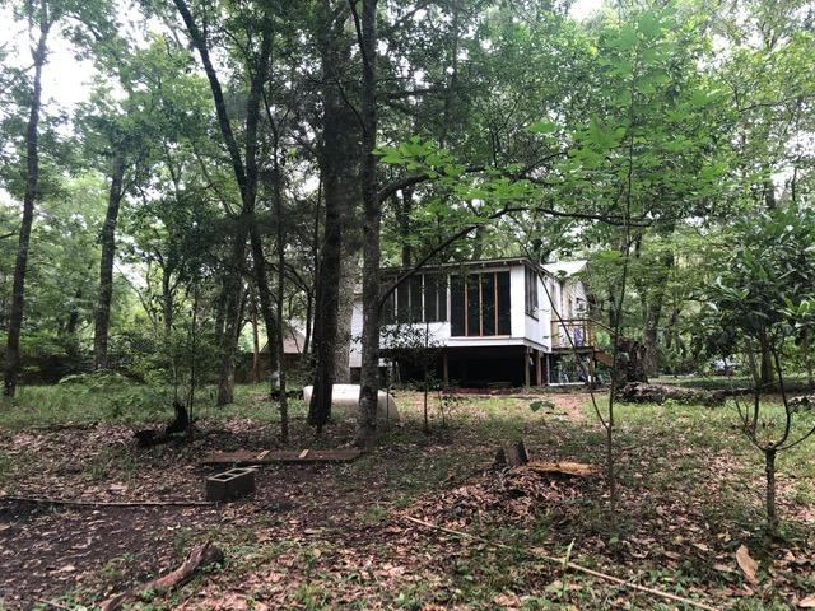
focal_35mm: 28
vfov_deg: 49.7
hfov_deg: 63.4
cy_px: 306
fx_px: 659
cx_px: 408
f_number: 1.8
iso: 25
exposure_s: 1/40
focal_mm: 4
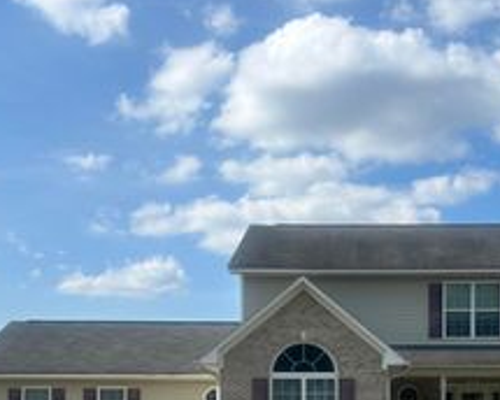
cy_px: 408
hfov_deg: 31.5
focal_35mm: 59
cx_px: 365
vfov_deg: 24.5
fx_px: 873
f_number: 1.5
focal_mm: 5.7
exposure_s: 1/4630
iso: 50
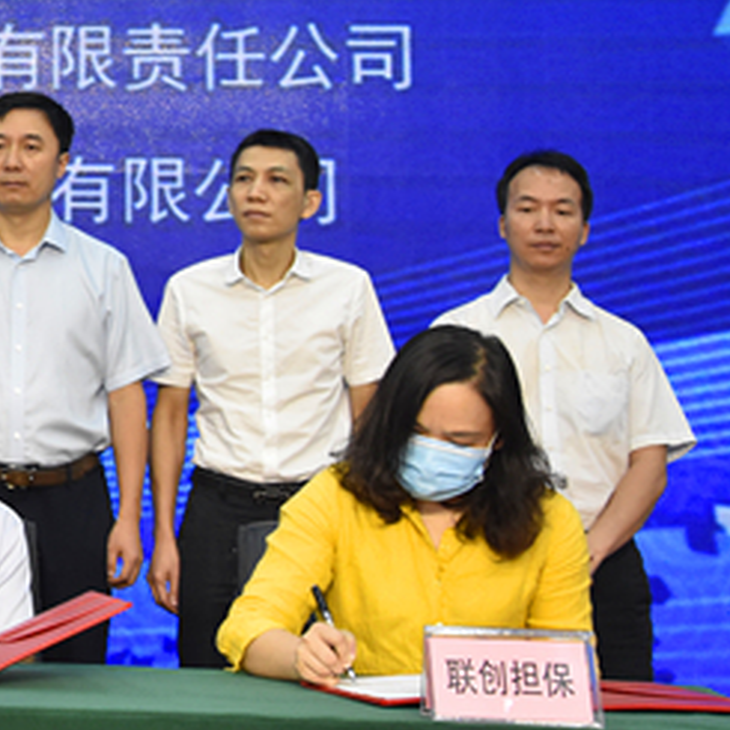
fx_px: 2386
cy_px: 109
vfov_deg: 17.2
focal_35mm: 100
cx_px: -334
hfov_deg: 16.1
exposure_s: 1/100
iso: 1600
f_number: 5
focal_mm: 24
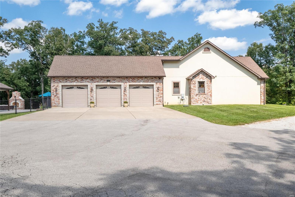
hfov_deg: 53.1
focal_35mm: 36
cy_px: 98
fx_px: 295
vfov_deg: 36.9
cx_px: 148
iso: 400
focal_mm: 18
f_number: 8
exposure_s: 1/640
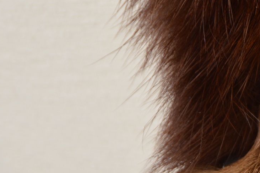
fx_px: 2223
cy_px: 306
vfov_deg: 4.4
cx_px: 282
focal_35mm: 308
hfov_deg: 6.7
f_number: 5.6
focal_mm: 50
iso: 200
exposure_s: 1/200
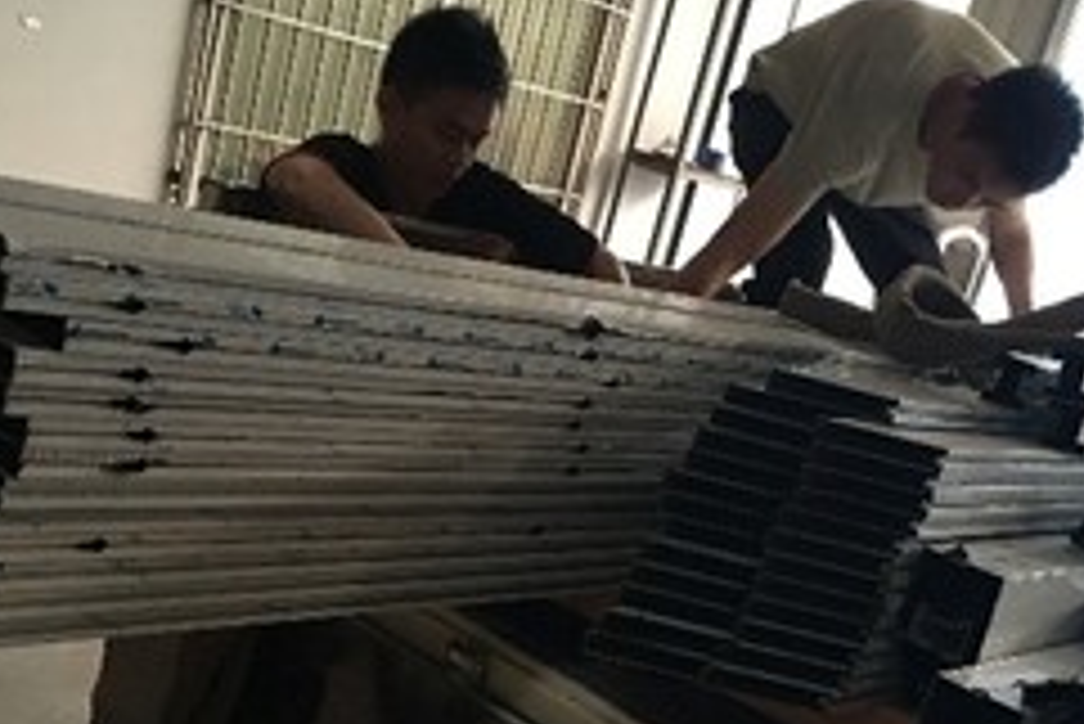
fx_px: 1506
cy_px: 618
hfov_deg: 39.4
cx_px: 657
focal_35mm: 50
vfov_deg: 26.3
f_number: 2.2
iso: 80
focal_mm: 4.15
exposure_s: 1/10
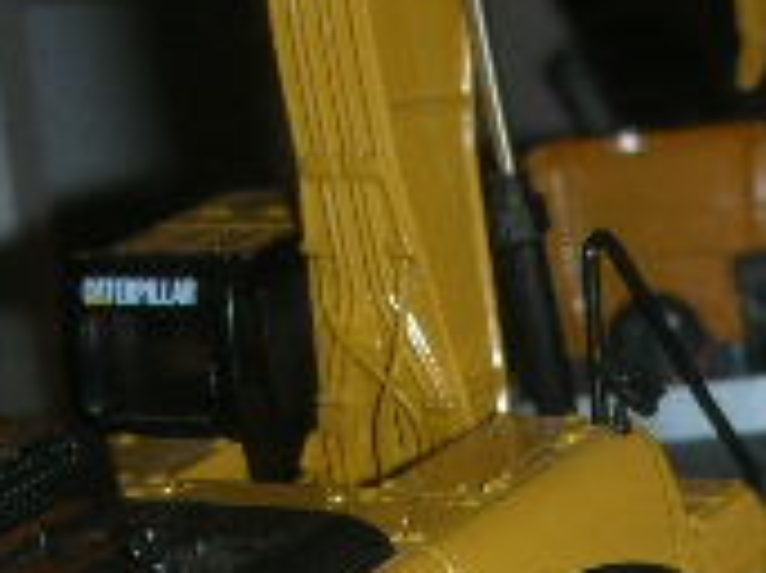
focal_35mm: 131
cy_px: 873
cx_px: 699
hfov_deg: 14.9
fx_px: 2897
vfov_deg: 10.9
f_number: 3
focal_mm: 5.8
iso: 50
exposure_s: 1/60.1
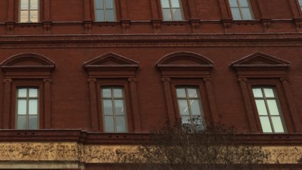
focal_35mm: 57
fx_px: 457
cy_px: -25
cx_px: 31
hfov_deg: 34.6
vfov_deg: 20.0
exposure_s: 1/422
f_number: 2.2
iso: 25
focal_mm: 4.15
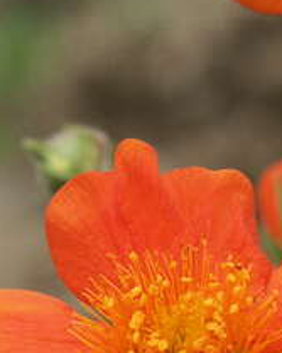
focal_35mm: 620
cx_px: 203
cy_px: 296
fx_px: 6473
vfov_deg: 3.1
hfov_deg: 2.5
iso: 100
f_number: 5.6
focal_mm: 50.48
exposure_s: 1/250
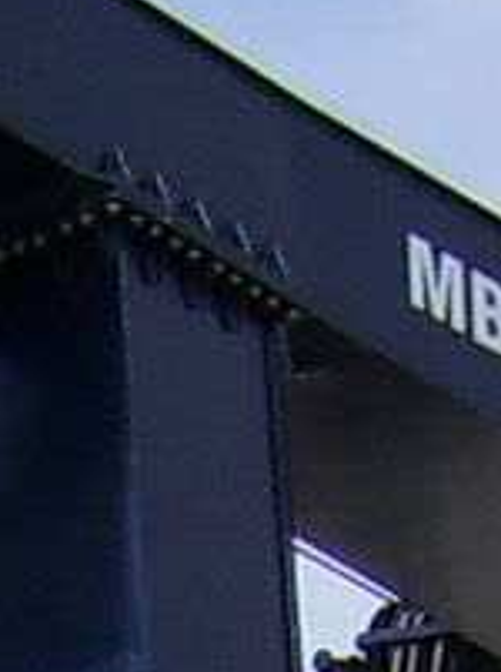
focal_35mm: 339
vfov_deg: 5.5
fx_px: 6563
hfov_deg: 4.3
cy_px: 2090
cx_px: -591
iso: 80
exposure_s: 1/750
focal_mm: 5.6
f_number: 4.8
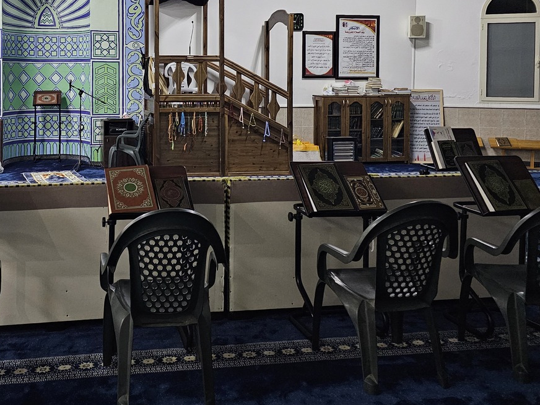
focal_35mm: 38
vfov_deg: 36.5
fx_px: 593
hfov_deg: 47.6
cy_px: 82
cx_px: 154
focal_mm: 6.3
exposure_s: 1/50
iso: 640
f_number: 1.7
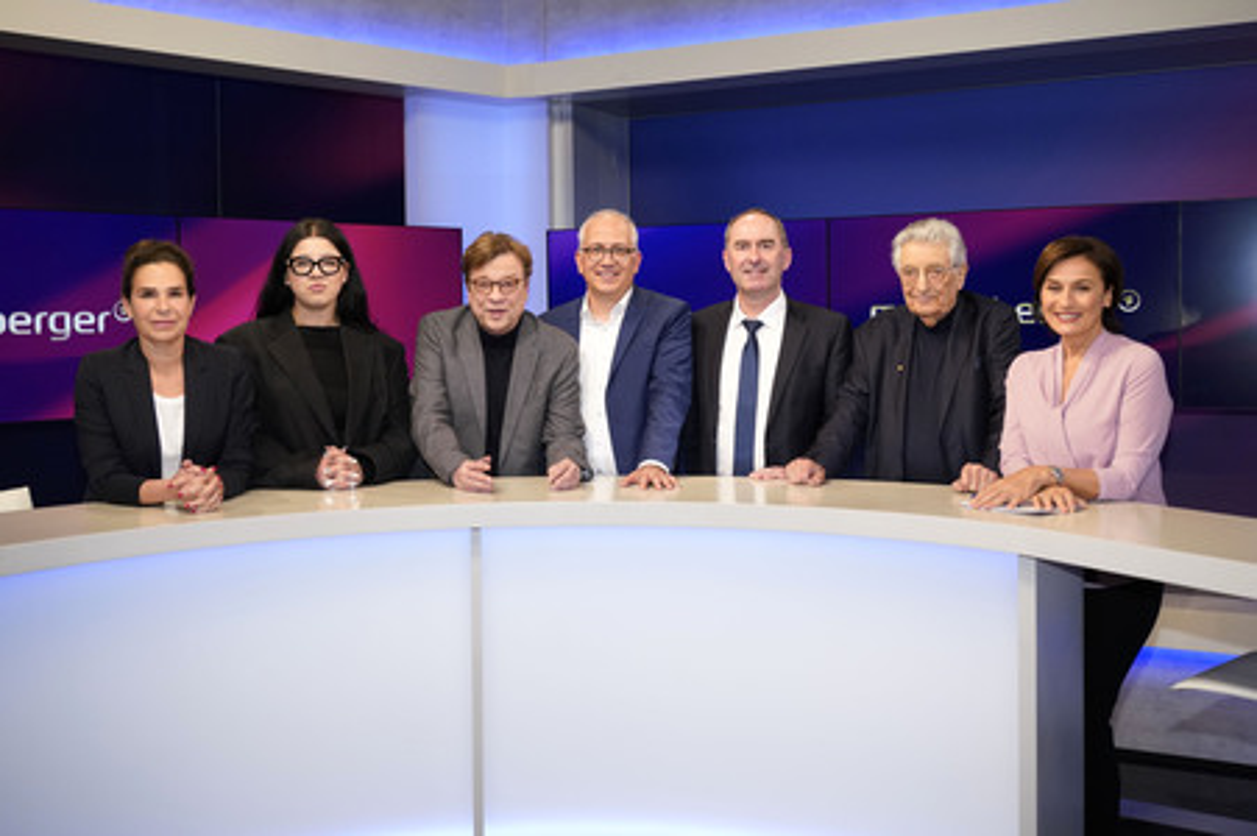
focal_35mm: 33
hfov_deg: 57.3
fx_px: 1151
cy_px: 418
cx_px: 628
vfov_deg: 39.9
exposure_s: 1/160
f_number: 5
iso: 2000
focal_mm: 33
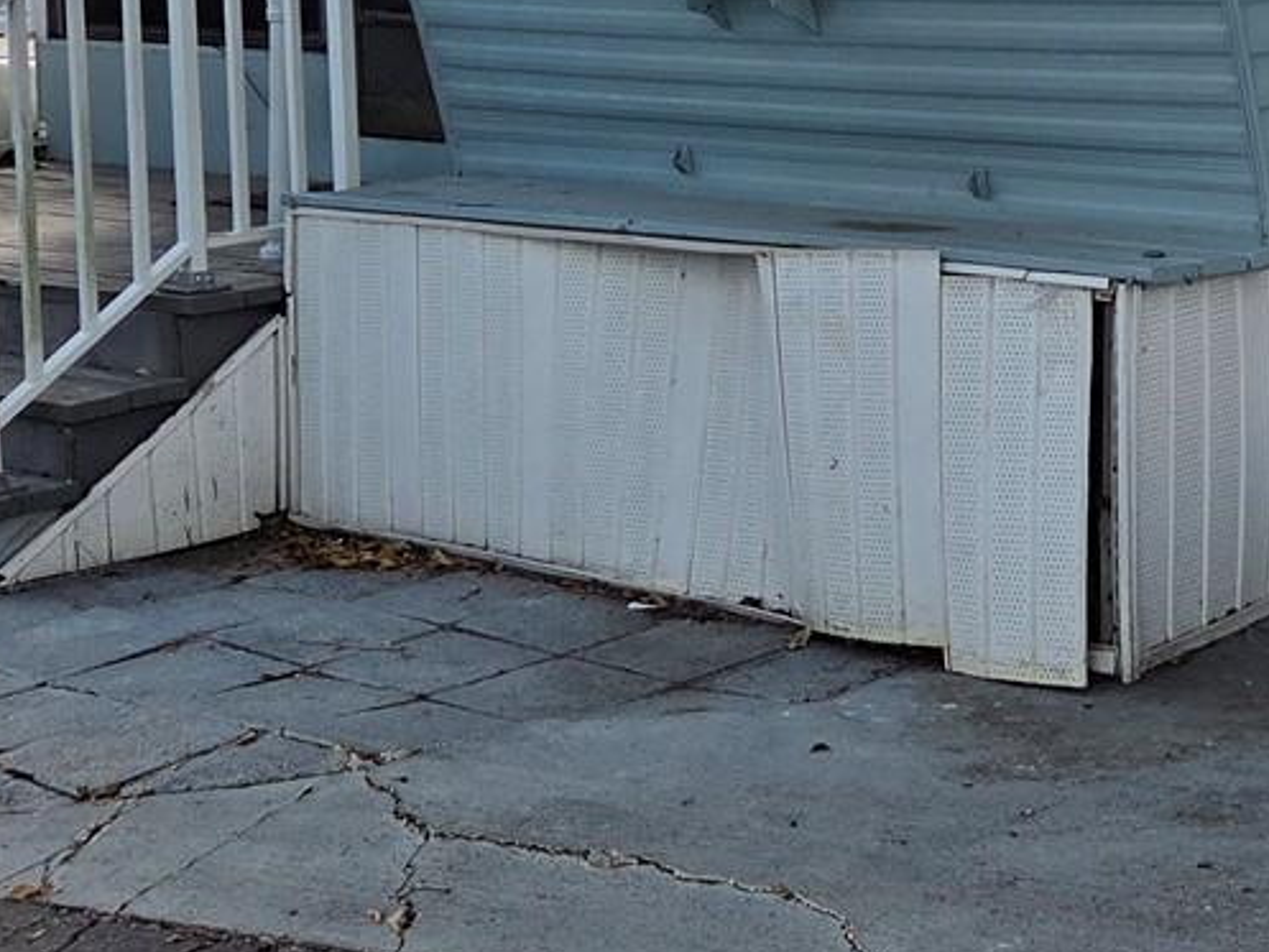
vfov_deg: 19.4
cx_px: 1198
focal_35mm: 74
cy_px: 8
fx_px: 2713
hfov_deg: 25.3
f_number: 1.8
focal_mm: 5.4
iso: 80
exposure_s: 1/6034
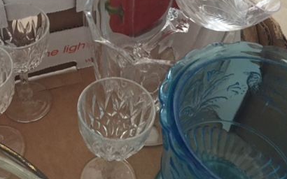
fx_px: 375
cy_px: 57
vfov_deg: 26.7
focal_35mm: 48
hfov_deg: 41.0
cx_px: 84
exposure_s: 1/30
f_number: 2.2
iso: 160
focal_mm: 4.15
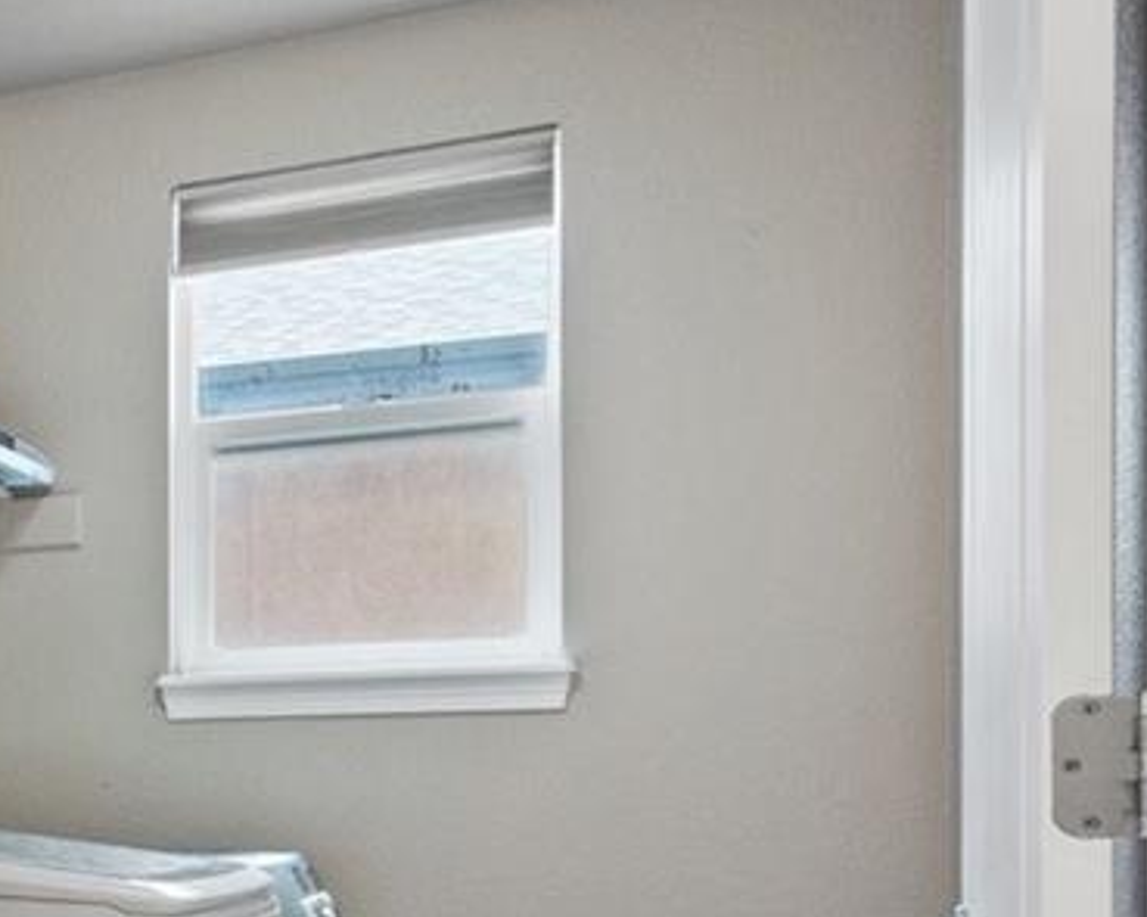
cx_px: -777
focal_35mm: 57
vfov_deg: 26.0
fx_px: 1934
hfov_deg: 23.0
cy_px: 786
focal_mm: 14
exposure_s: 1/3
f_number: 9
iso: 400
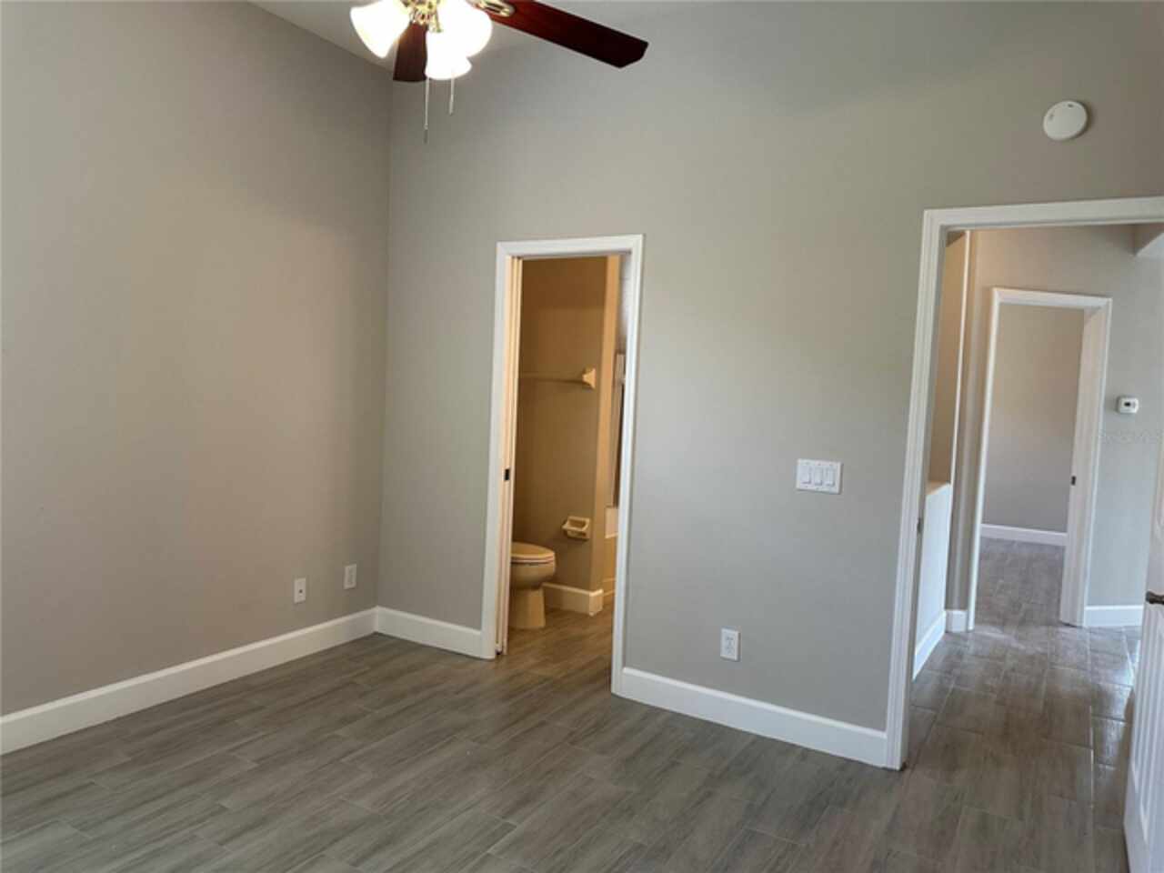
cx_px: 582
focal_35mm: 24
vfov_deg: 56.8
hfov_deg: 71.6
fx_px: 807
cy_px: 436
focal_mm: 6.86
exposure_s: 1/120
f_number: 1.78
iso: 200
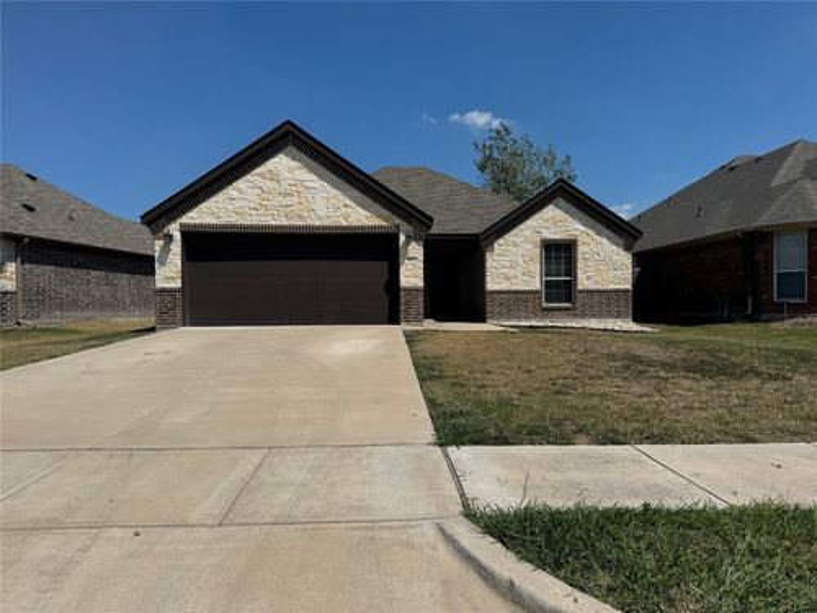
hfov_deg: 71.6
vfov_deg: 56.8
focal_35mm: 24
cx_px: 408
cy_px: 306
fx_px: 566
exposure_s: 1/7937
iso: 80
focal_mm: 6.76
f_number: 1.78
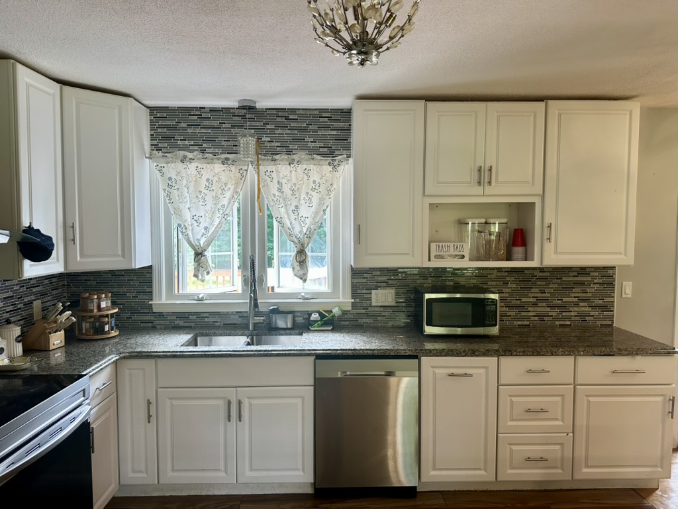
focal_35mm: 24
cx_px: 339
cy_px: 254
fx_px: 470
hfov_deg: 71.6
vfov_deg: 56.8
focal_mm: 6.86
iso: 125
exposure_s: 1/120
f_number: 1.78
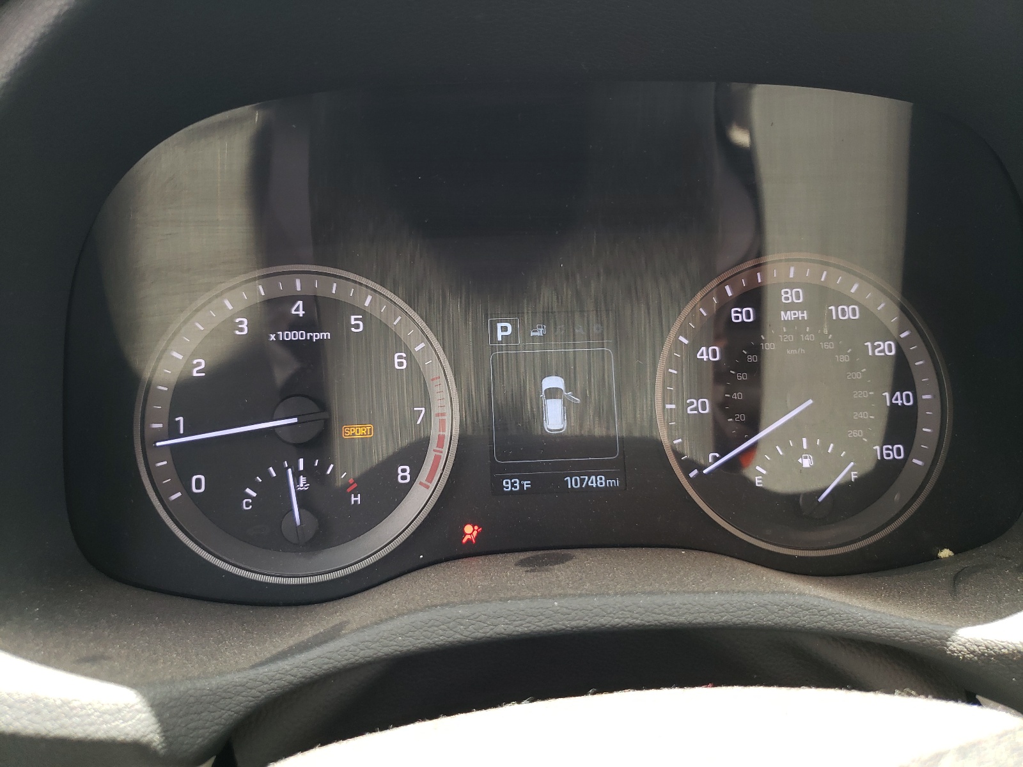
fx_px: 768
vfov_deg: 53.1
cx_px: 512
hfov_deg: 67.3
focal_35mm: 26
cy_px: 384
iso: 57
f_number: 1.5
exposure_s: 1/100
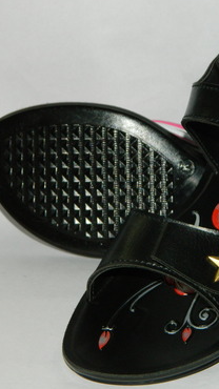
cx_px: 171
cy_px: 195
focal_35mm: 103
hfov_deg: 11.7
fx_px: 1064
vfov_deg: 20.8
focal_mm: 12.6
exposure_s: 1/50
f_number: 4
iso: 200
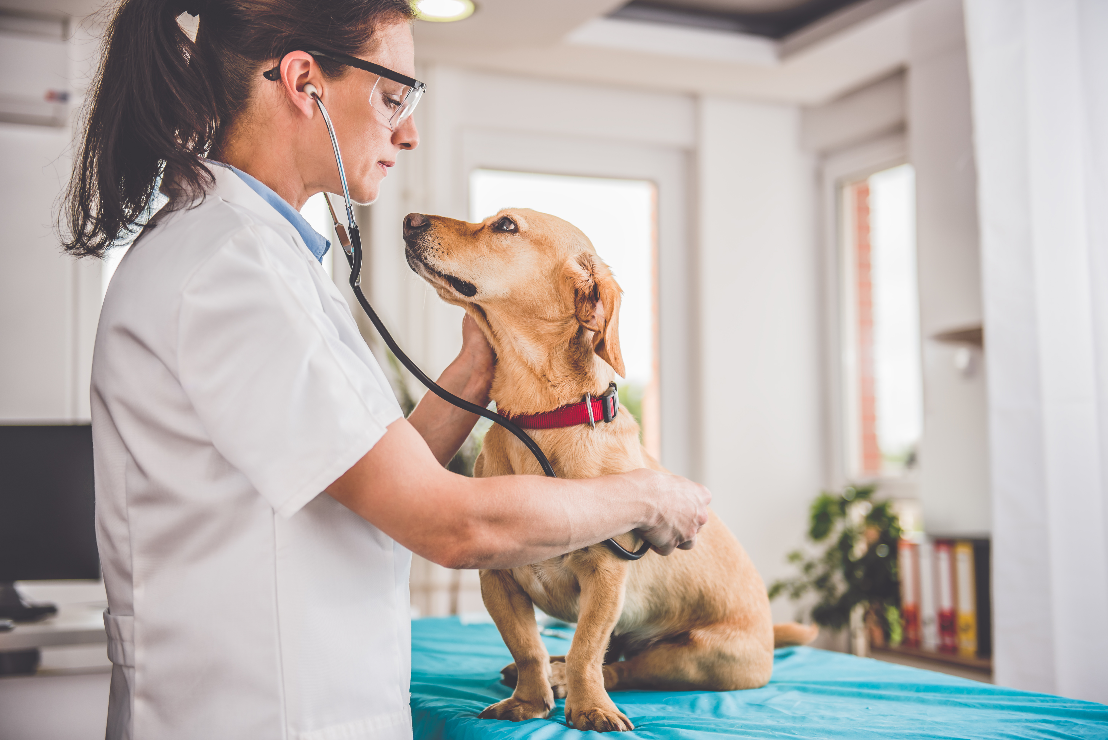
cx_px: 554
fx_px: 1539
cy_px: 370
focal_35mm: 50
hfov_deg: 39.6
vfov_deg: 27.0
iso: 100
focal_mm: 50
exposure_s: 1/200
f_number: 2.8
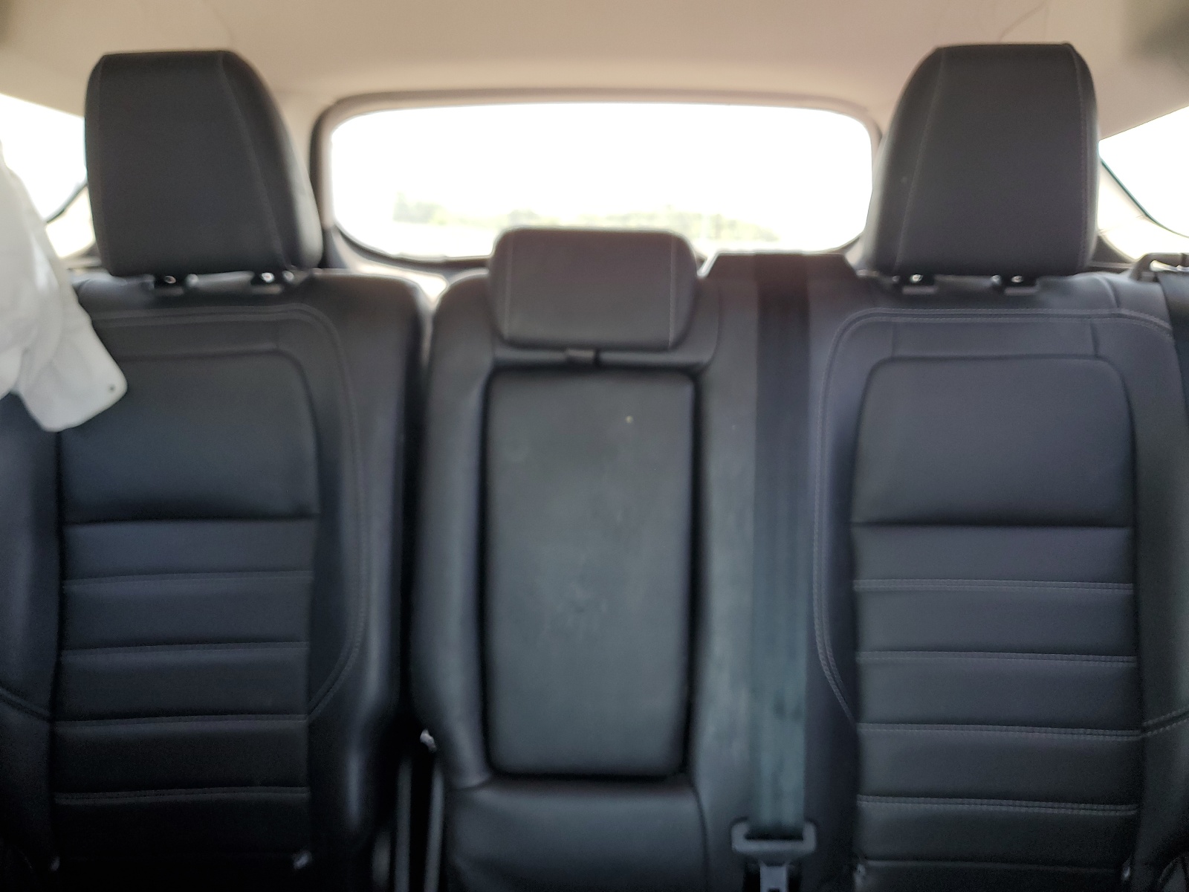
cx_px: 594
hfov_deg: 67.3
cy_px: 446
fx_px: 893
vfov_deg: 53.1
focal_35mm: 26
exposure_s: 1/60.2
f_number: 1.5
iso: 57
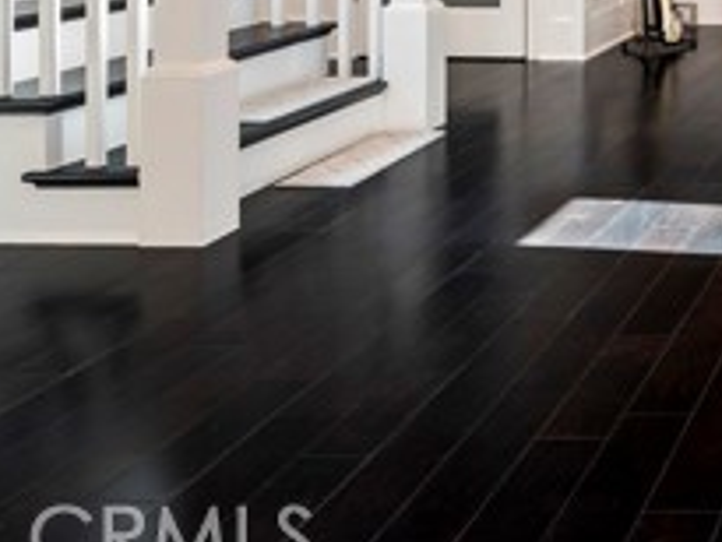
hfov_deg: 26.4
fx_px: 1252
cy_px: -164
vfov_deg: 22.0
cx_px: 979
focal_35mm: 60
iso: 200
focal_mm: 20
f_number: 9.5
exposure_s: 2
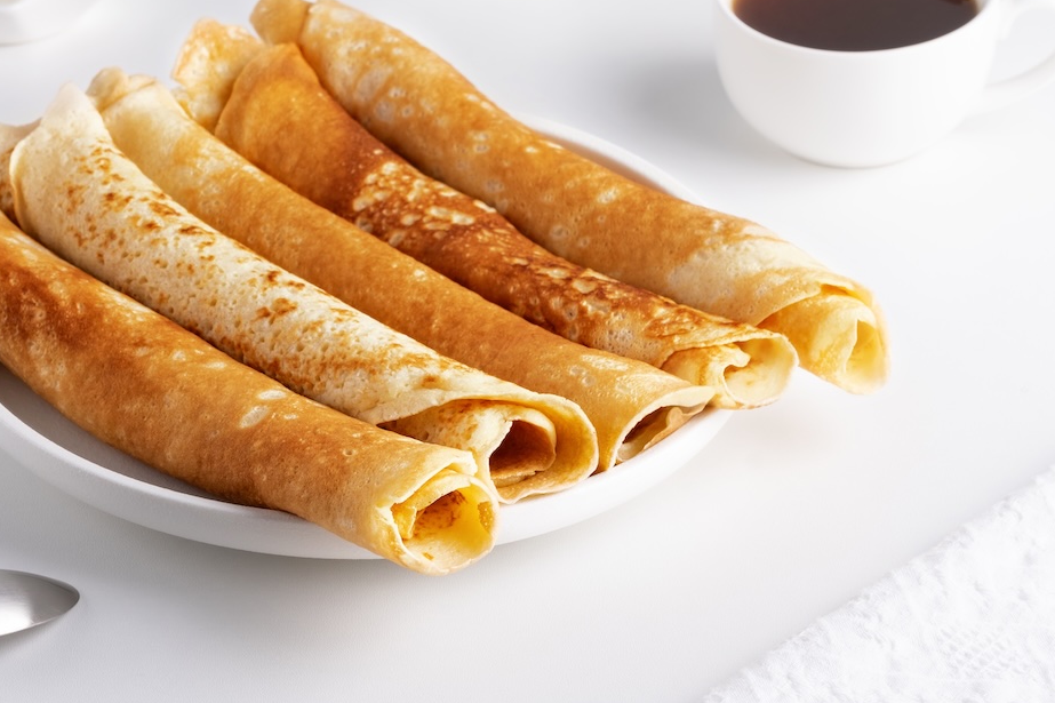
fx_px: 4571
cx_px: 453
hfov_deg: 13.2
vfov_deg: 8.8
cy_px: 266
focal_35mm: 156
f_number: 13
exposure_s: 1/125
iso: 160
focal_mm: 80
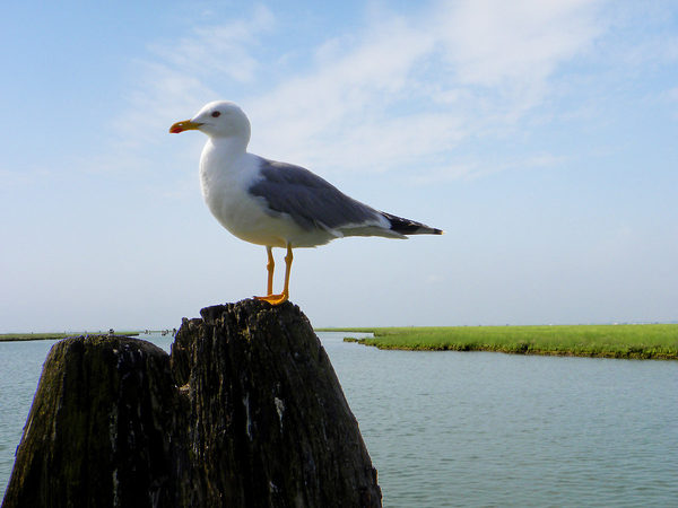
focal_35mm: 46
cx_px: 339
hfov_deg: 41.2
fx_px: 901
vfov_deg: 31.5
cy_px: 254
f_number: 5.6
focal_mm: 8.2
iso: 64
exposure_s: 1/317
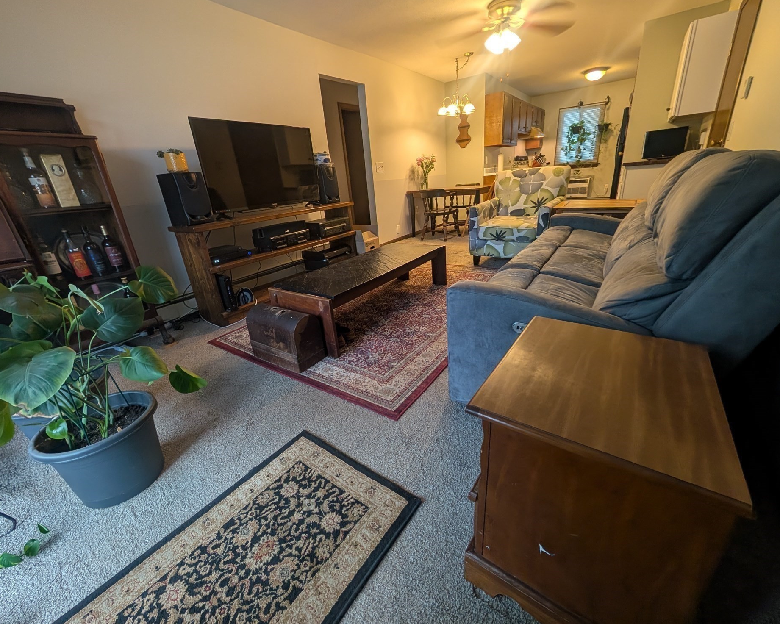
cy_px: 307
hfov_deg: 104.8
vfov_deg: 92.2
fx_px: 300
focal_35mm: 13
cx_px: 394
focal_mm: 2.02
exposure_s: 1/24
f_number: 1.7
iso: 61
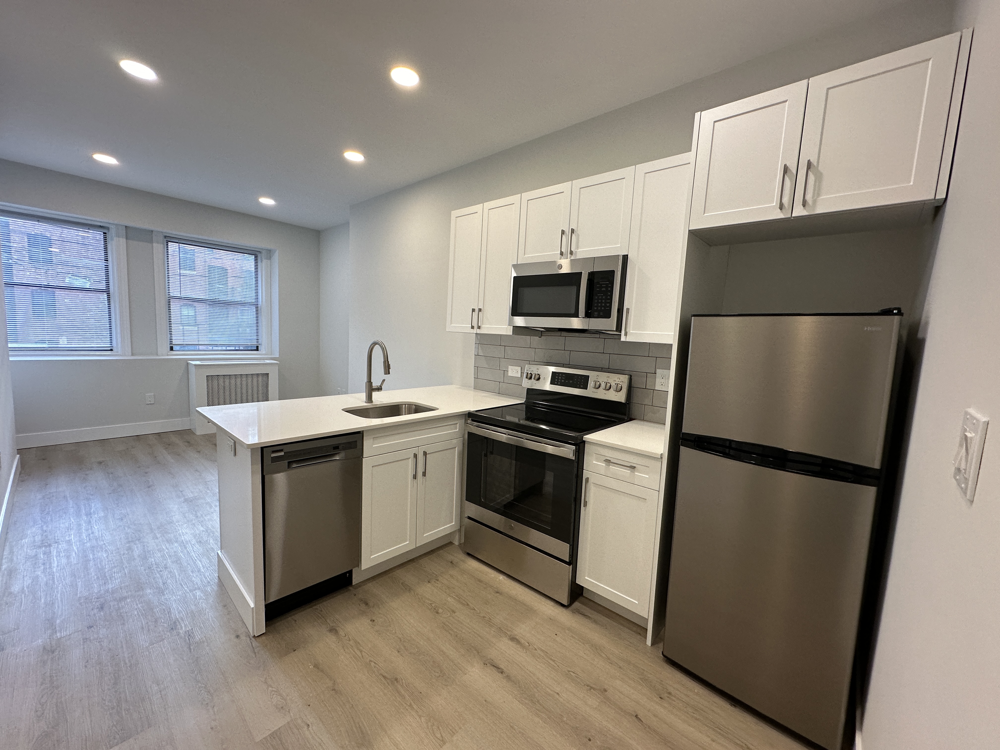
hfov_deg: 102.1
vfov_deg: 85.7
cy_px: 375
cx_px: 500
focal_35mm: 14
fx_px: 404
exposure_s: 1/120
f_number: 2.2
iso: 160
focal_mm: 2.22
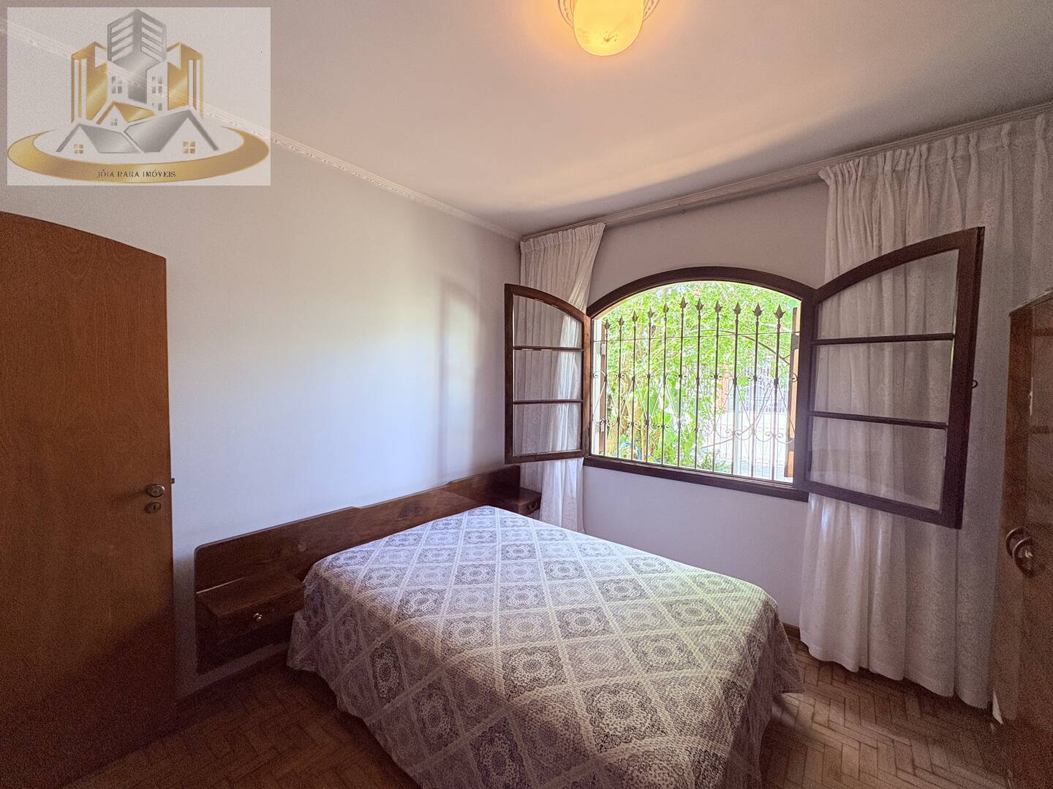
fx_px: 426
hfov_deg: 102.1
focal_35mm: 14
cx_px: 526
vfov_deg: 85.7
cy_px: 394
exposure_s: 1/120
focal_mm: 2.22
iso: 250
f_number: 2.2
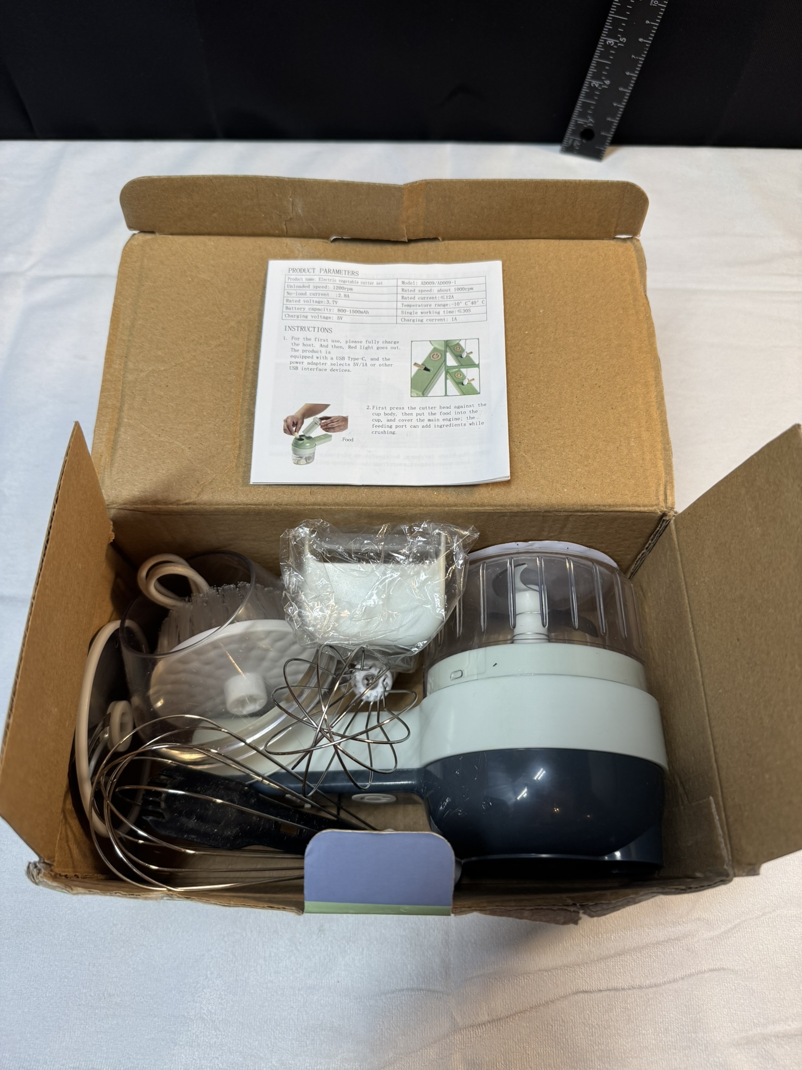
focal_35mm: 24
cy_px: 535
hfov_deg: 56.8
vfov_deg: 71.6
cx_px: 401
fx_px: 741
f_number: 1.78
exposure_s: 1/120
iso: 100
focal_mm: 6.76
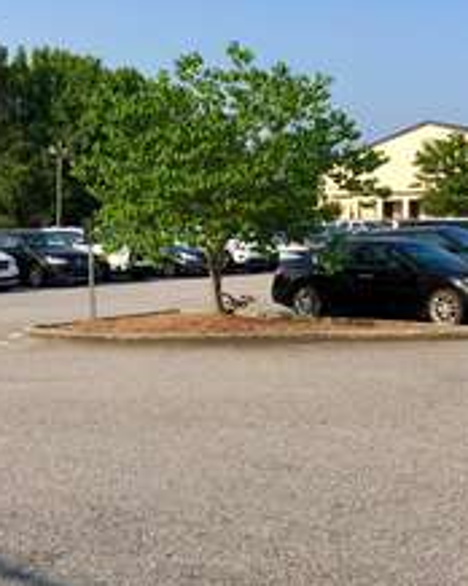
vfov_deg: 35.9
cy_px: 226
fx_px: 902
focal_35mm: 52
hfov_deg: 29.1
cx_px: 223
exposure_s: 1/905
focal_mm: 4.15
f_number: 2.2
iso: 25
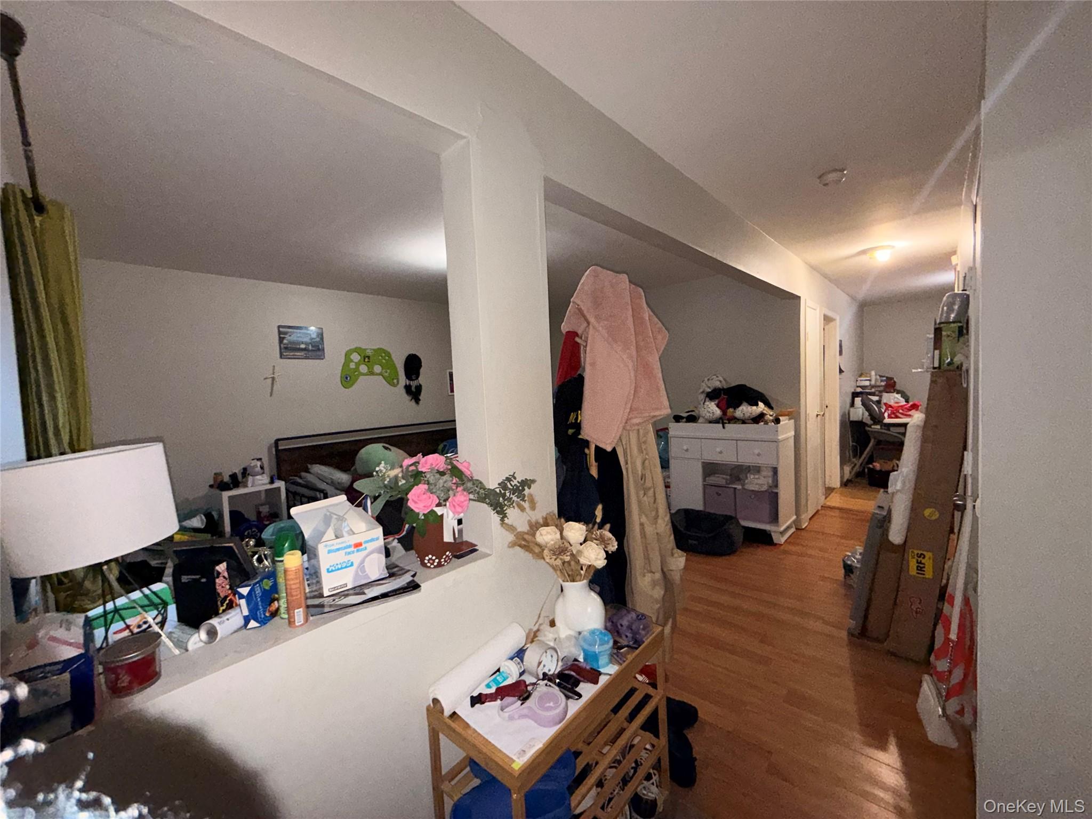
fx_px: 442
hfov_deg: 102.1
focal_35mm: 14
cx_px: 546
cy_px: 410
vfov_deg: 85.7
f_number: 2.2
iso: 200
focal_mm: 2.22
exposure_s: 1/60
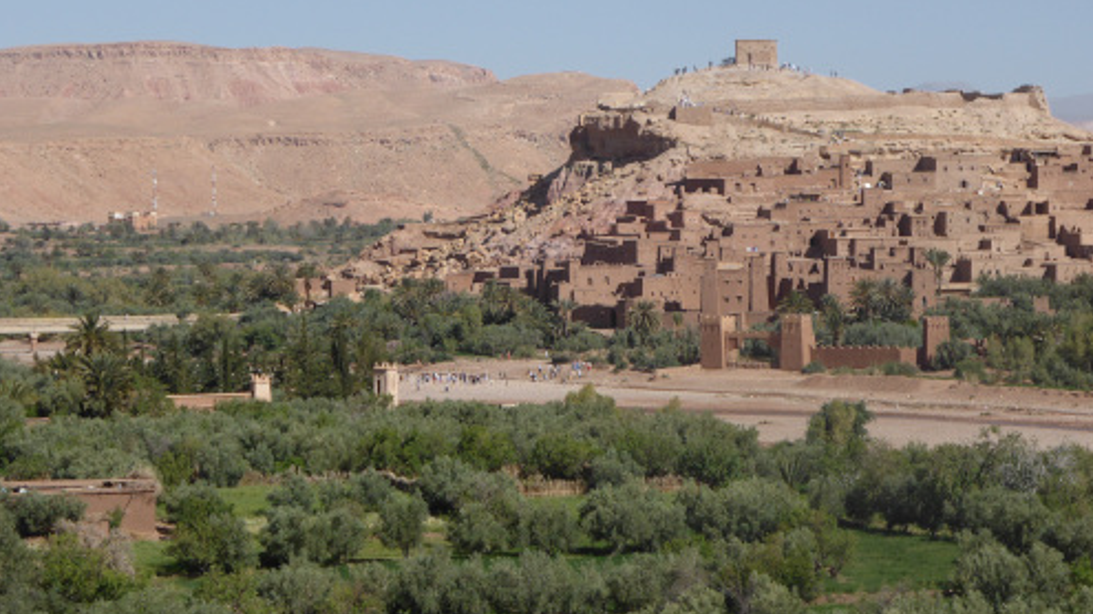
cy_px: 211
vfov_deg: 9.2
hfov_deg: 16.4
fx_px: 3795
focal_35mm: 131
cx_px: 550
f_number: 5.3
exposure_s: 1/800
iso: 100
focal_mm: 19.4
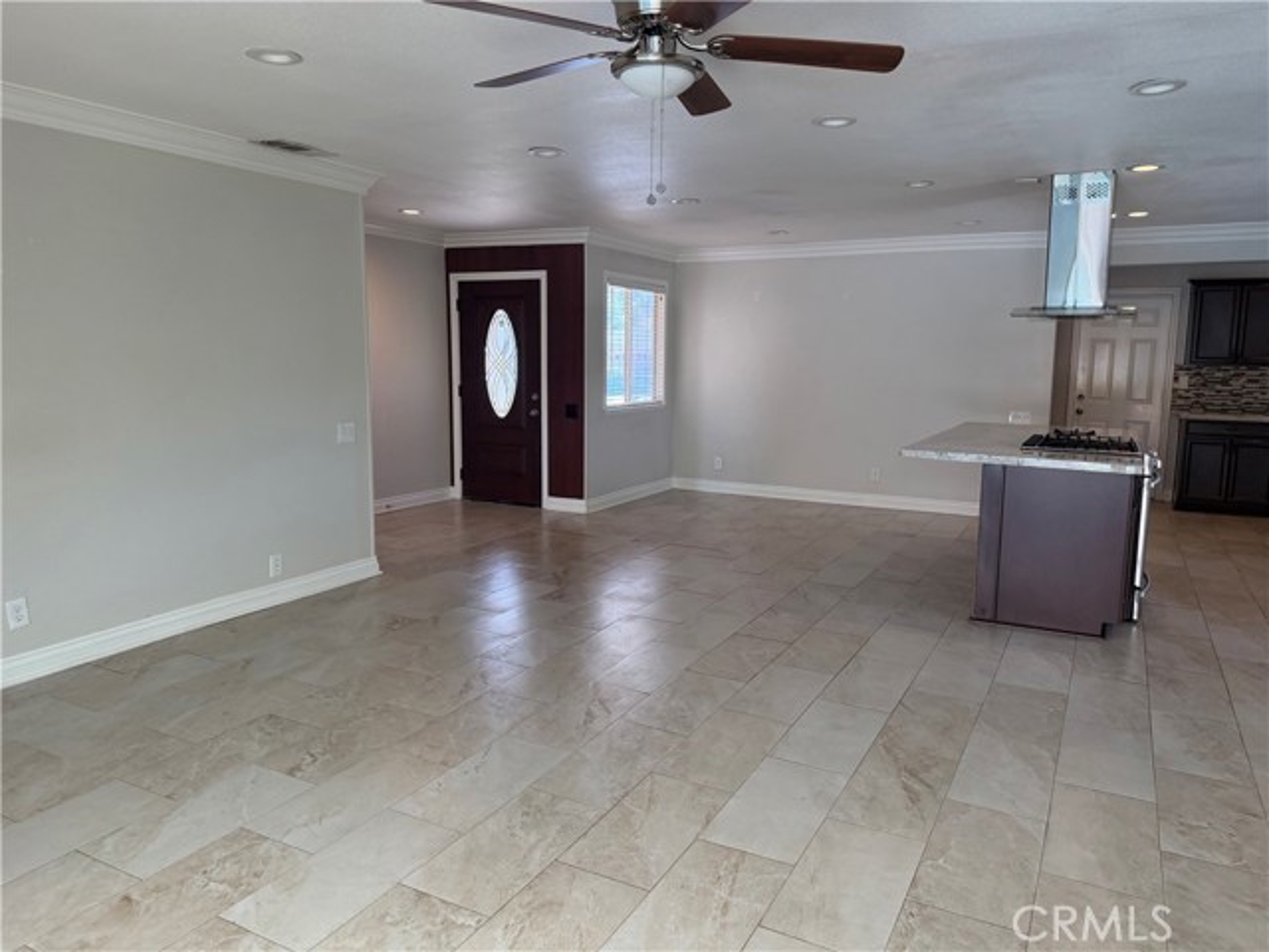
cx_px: 634
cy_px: 476
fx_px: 880
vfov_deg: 56.8
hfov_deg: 71.6
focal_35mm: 24
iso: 200
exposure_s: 1/196
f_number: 1.78
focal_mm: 6.76
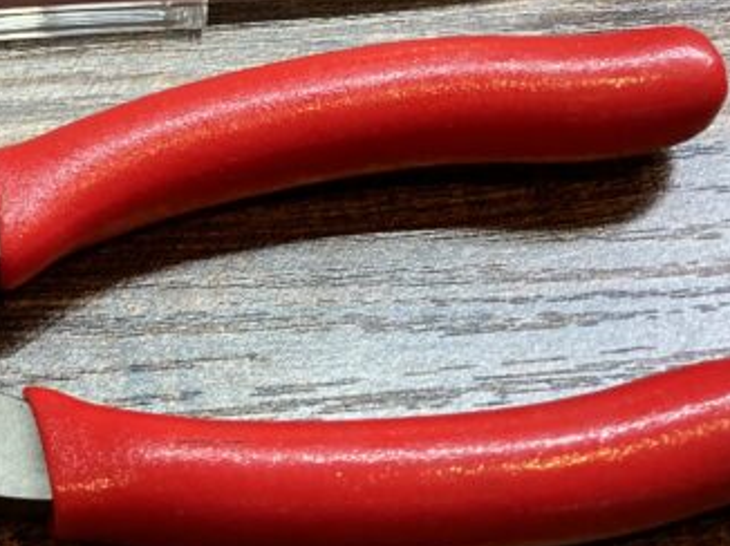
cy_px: -87
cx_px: -49
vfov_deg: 16.2
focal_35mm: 88
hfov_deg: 21.3
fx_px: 1854
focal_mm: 3.99
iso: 125
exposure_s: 1/48
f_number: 1.8
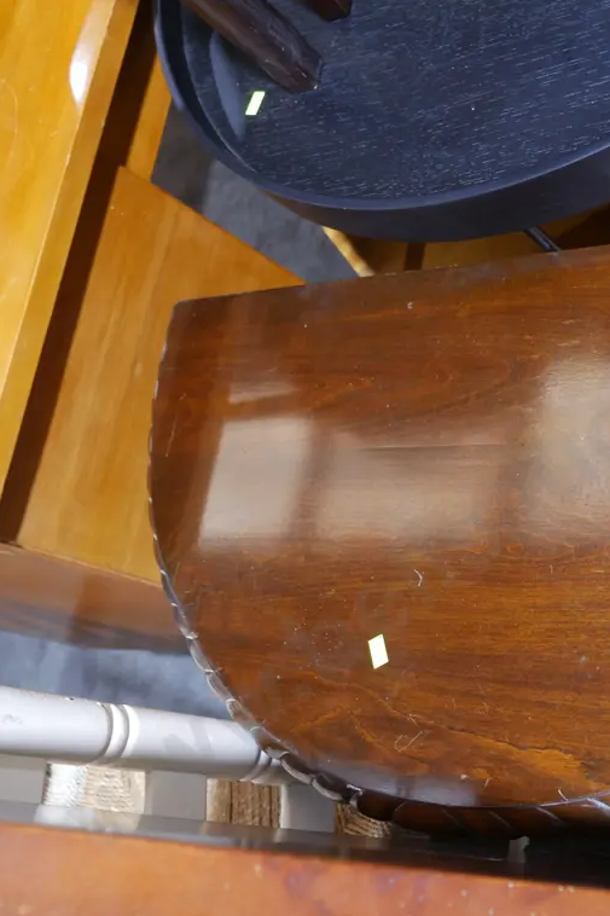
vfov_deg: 43.6
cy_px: 463
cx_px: 574
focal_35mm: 45
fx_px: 1144
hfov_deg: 28.4
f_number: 3.6
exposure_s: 1/60
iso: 1250
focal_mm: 16
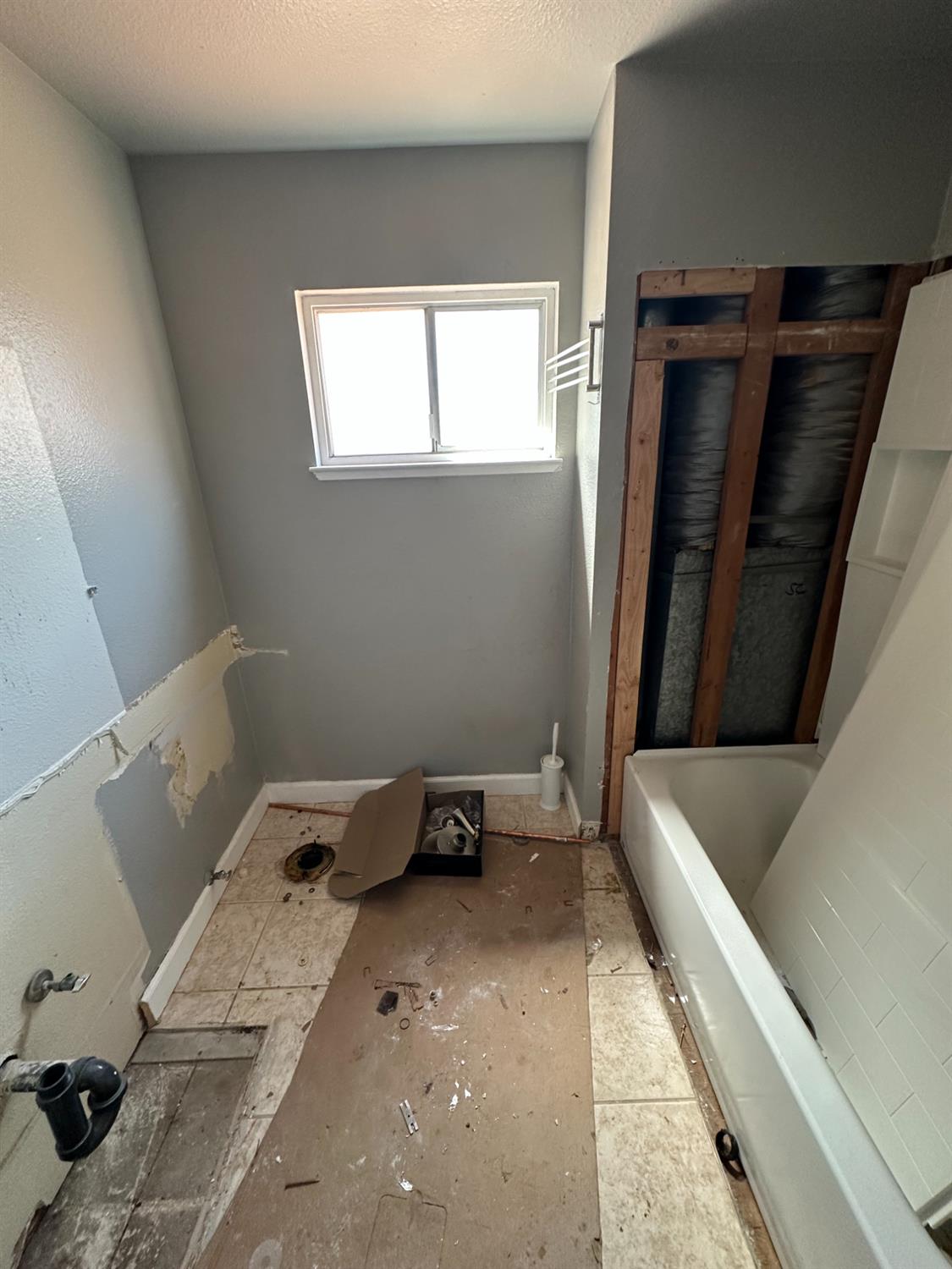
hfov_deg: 85.7
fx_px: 513
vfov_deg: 102.1
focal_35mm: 14
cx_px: 476
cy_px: 634
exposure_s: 1/99
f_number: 2.2
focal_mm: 2.22
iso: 200
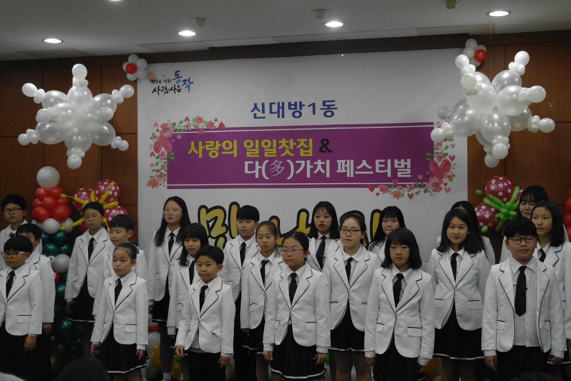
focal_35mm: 51
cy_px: 193
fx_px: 809
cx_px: 286
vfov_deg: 26.5
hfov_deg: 38.9
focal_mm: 33
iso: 800
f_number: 4.5
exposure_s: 1/45
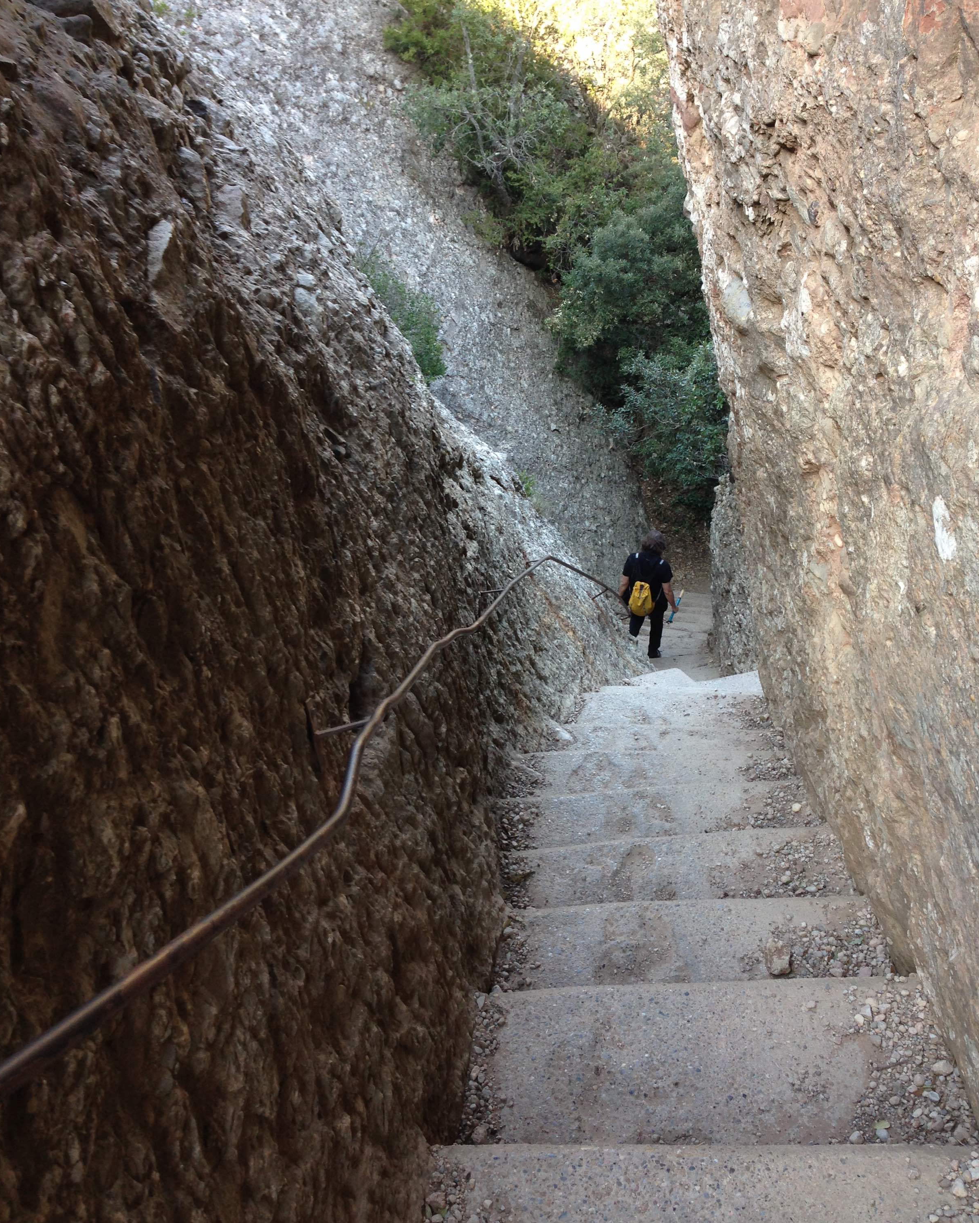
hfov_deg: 42.2
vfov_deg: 51.5
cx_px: 496
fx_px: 1268
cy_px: 598
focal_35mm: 35
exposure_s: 1/60
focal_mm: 4.12
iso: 50
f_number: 2.4
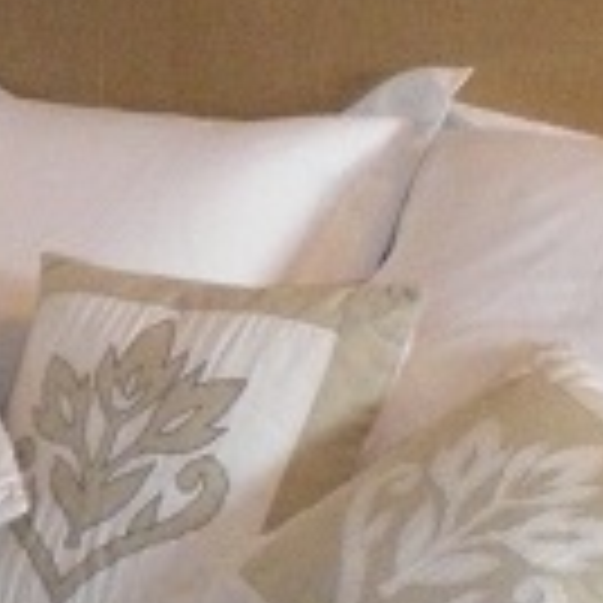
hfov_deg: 9.1
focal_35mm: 190
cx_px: -184
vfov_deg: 9.1
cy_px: -18
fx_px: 3745
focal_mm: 6.3
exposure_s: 1/50
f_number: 3.1
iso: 640
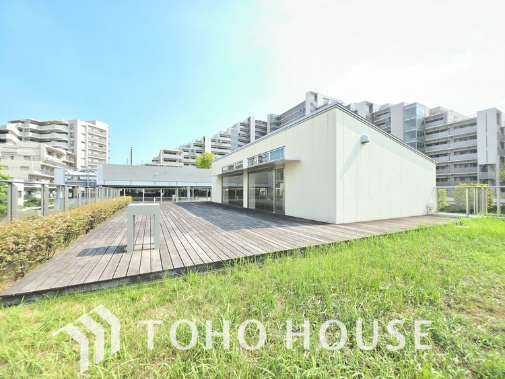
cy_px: 190
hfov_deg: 106.2
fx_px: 190
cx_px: 252
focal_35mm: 13
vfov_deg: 89.9
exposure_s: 1/1250
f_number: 1.9
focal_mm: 2.2
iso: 20
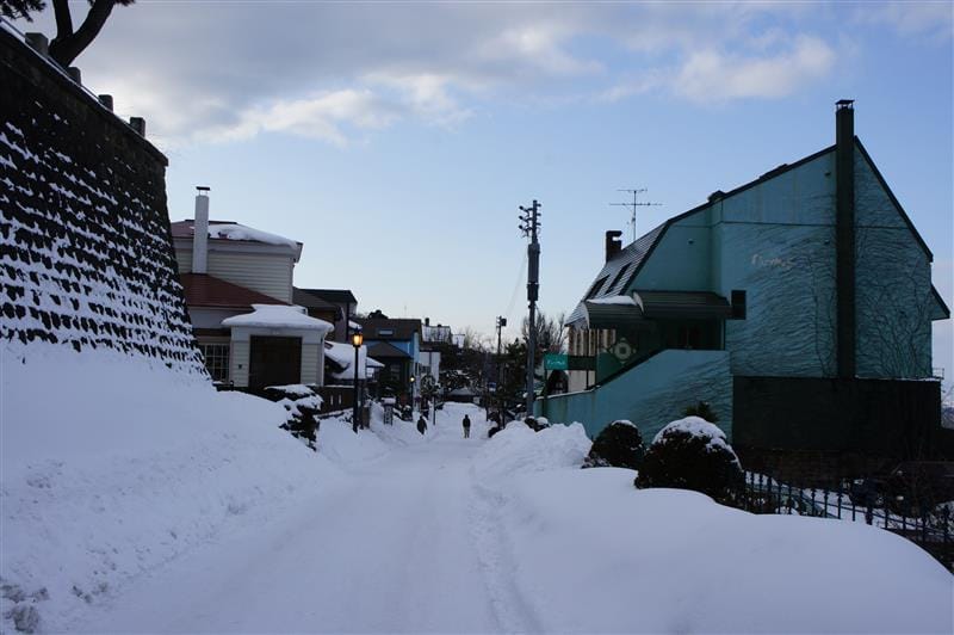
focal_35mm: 36
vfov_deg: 36.8
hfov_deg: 53.2
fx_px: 953
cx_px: 477
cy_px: 318
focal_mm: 24
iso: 200
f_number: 11
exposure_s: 1/160
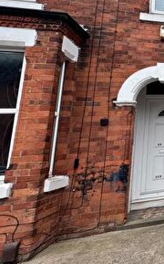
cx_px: 315
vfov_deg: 52.9
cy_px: 85
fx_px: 258
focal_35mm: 36
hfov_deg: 20.3
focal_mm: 2.22
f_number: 2.2
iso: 40
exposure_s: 1/544
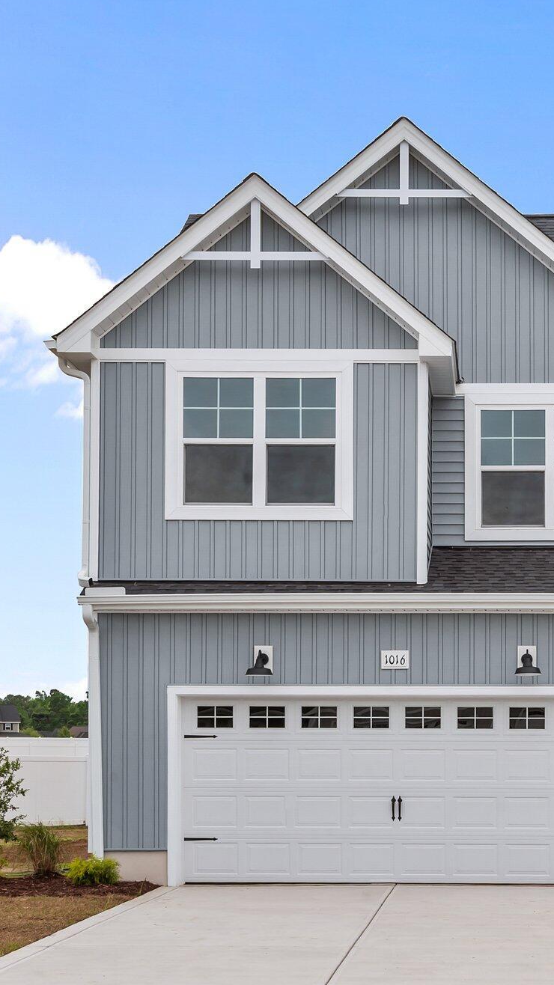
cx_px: 485
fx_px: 1489
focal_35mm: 57
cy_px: 490
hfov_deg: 20.7
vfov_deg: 36.6
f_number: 11
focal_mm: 35
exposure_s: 1/500
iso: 400
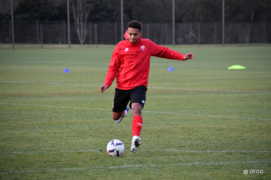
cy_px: 90
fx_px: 1920
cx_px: 136
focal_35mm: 255
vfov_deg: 5.4
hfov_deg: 8.1
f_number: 5
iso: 1600
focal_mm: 170
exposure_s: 1/500
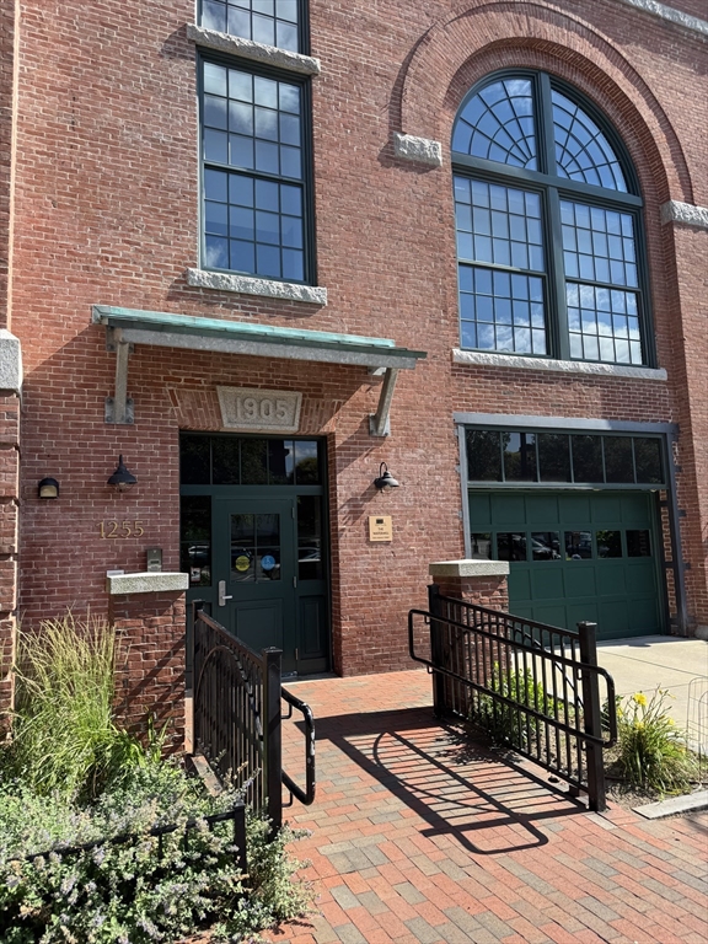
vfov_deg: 71.6
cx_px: 354
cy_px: 472
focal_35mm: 24
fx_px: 654
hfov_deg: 56.8
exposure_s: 1/1395
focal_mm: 6.76
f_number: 1.78
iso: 80
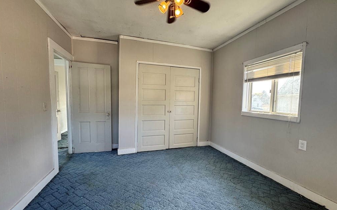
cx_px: 168
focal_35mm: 15
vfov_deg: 74.7
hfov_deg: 101.5
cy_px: 111
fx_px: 138
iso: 200
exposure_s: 1/120
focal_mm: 2.22
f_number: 2.2
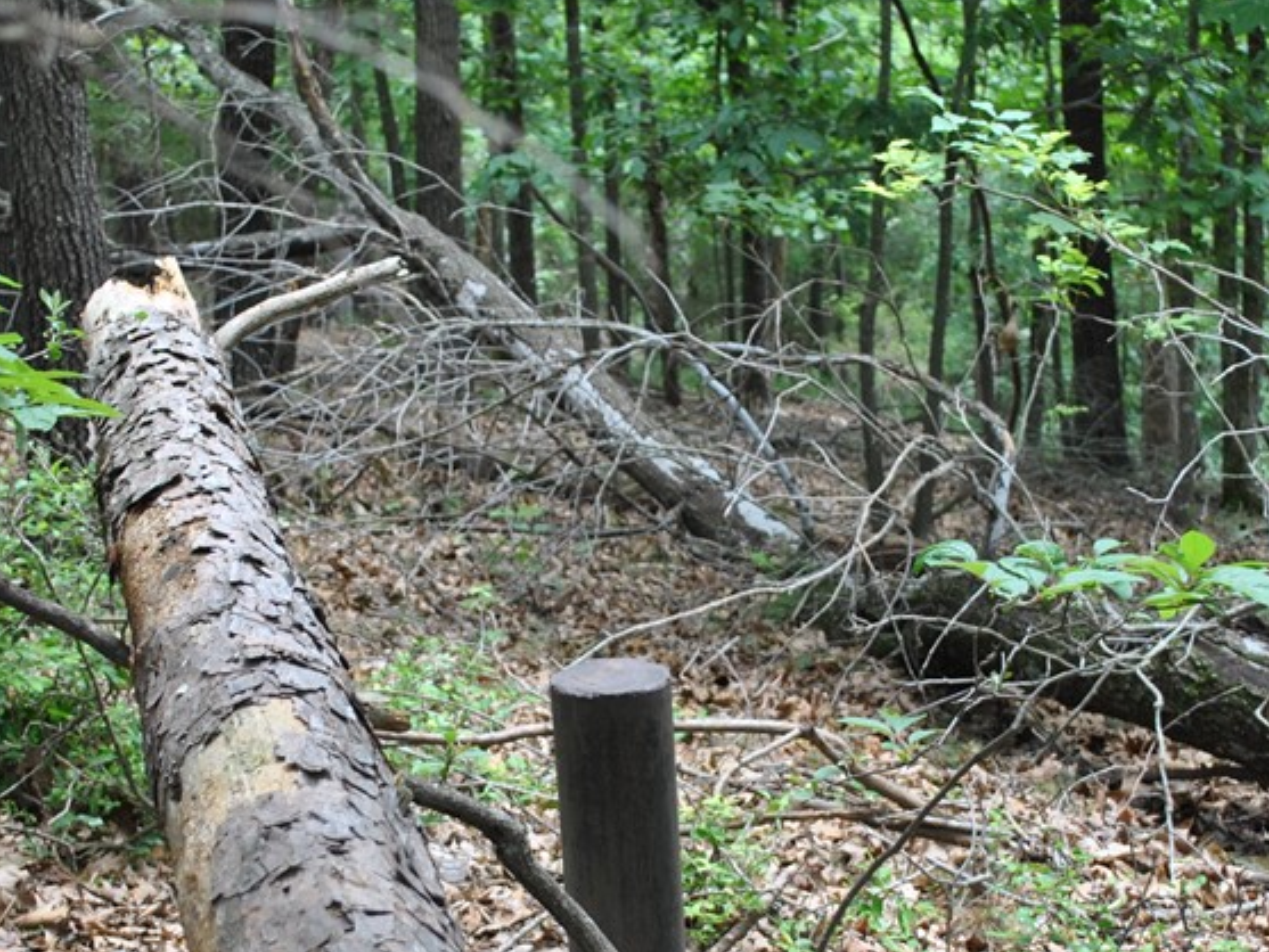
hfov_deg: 26.6
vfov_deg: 20.1
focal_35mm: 73
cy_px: 631
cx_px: 521
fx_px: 2677
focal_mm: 26
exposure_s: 1/80
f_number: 4.5
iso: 200
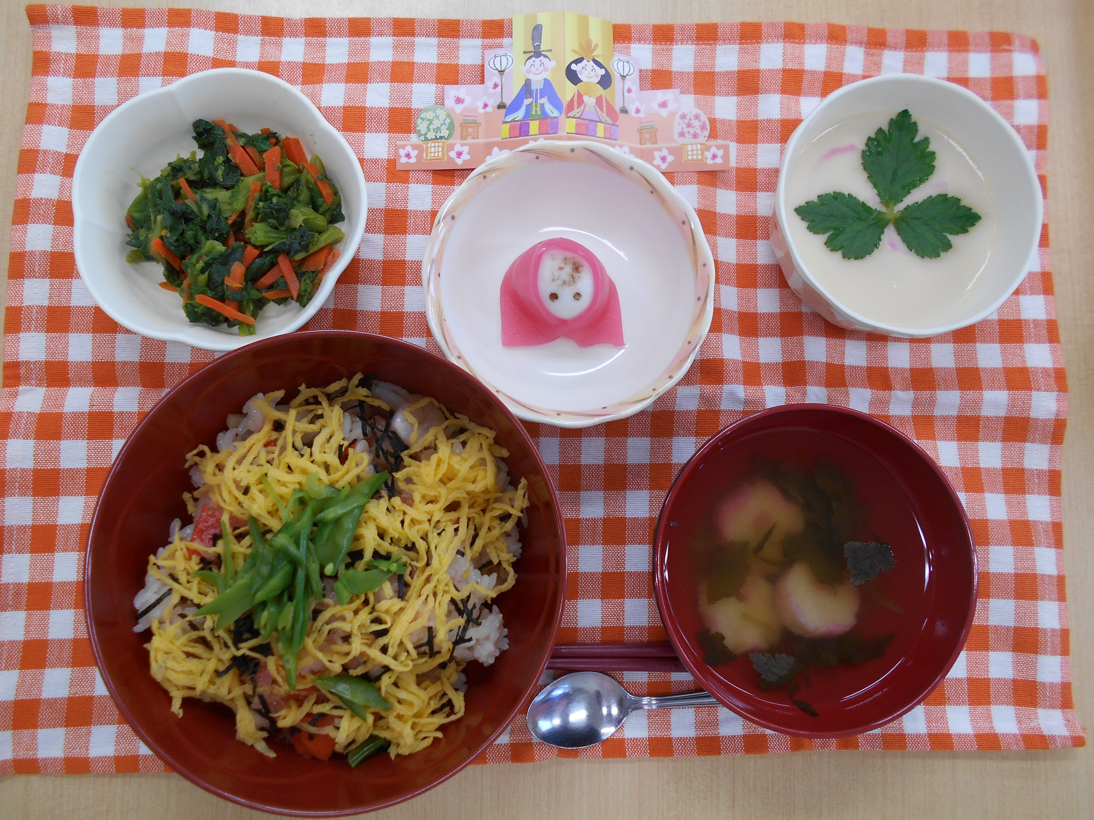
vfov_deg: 53.1
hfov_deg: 67.3
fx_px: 822
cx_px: 547
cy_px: 410
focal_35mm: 26
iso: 110
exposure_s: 1/30
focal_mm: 4.6
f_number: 3.2
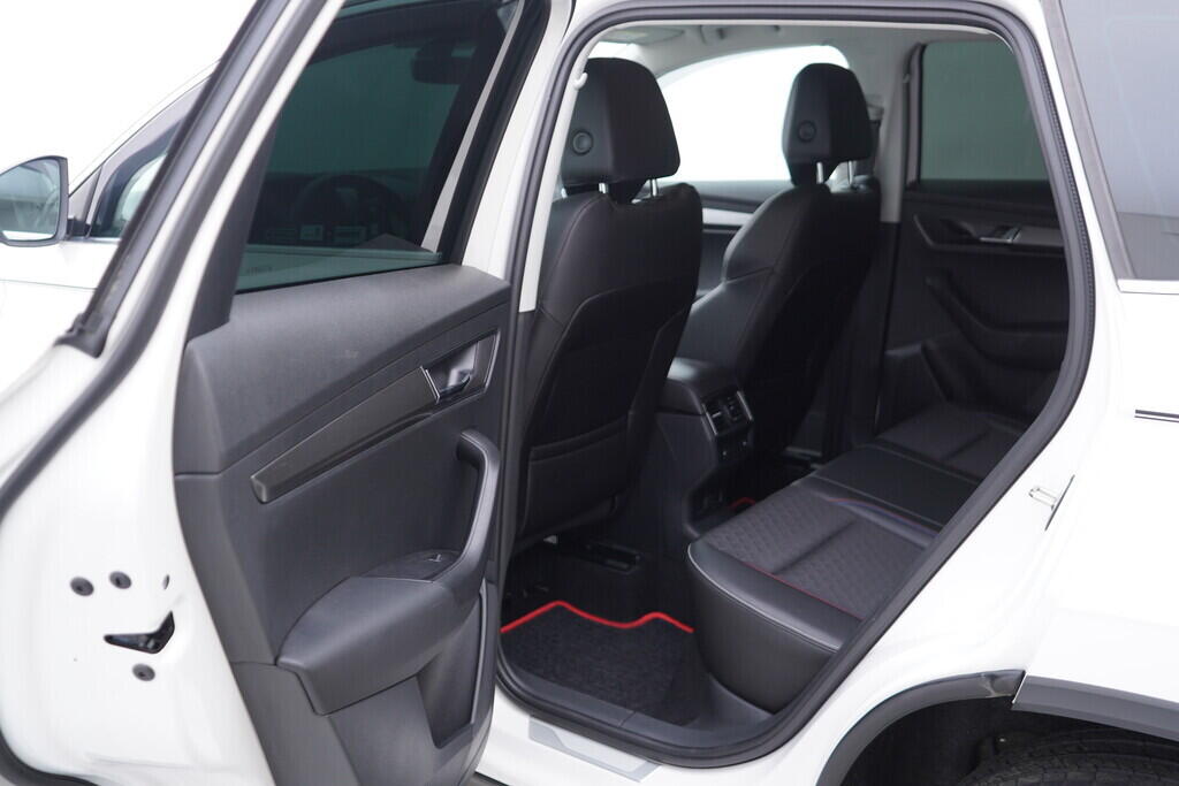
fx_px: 1179
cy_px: 393
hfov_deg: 53.1
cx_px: 590
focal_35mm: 36
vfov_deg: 36.9
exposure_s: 1/40
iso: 160
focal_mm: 24
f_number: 2.8
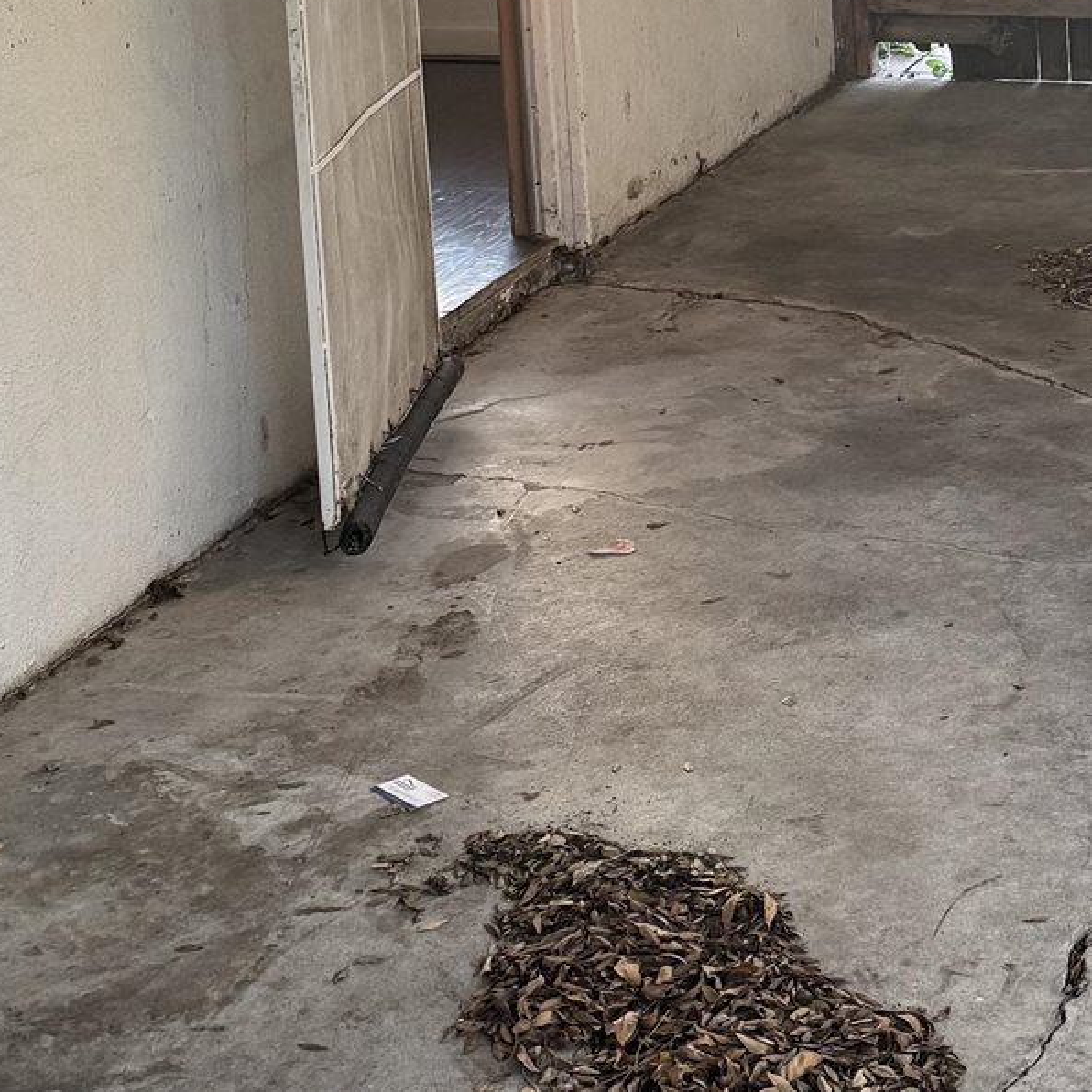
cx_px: 808
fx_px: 2927
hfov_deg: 21.0
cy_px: 2
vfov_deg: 20.5
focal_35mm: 82
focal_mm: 6.76
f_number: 1.78
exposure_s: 1/102
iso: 200
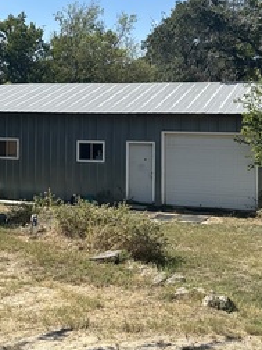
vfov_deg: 31.4
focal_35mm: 61
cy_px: 110
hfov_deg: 24.0
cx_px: 122
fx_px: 616
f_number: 1.78
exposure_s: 1/4762
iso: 80
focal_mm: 6.86
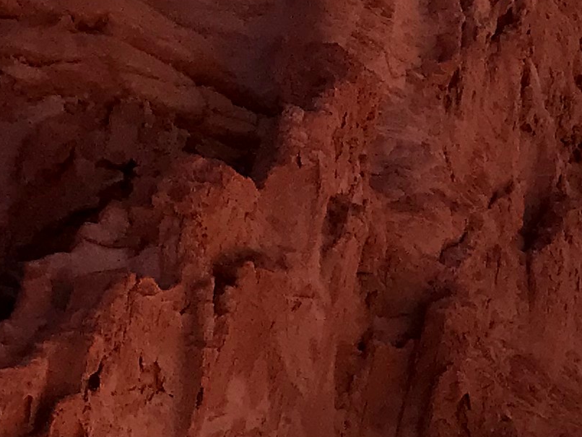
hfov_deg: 11.4
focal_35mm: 140
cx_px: 1438
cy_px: 920
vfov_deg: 9.7
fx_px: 2355
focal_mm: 3.99
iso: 20
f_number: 1.8
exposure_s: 1/1808
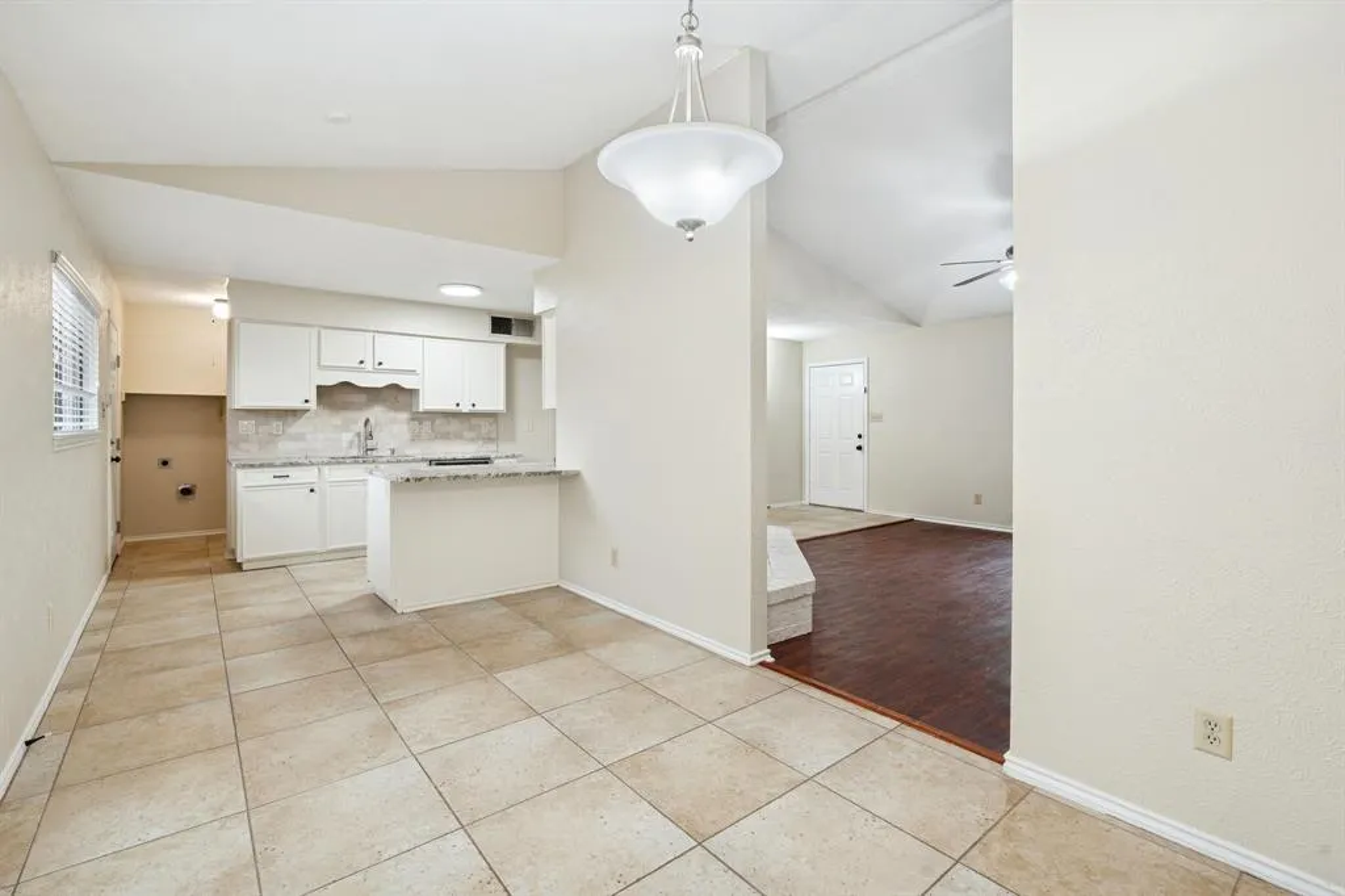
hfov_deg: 96.8
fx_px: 598
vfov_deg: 73.7
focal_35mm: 16
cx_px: 672
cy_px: 448
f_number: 8
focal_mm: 16
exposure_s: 1/5
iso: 250
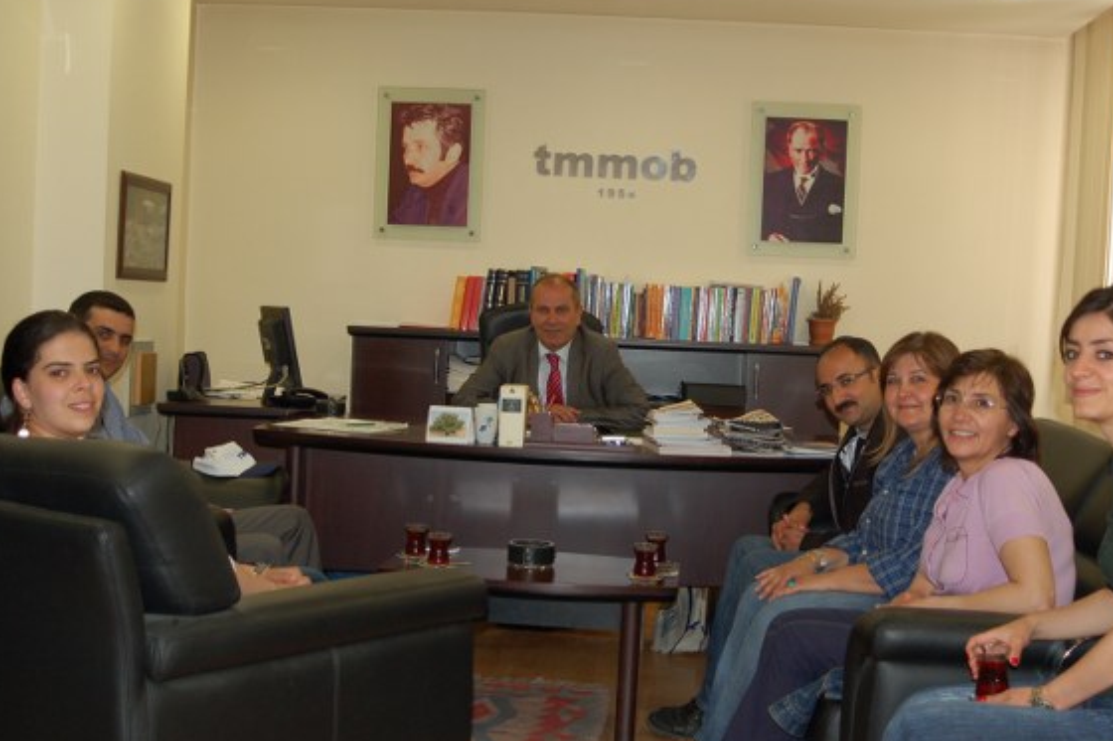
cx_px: 592
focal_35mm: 48
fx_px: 1483
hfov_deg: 41.1
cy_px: 393
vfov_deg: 28.1
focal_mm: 28
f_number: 3.5
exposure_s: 1/60
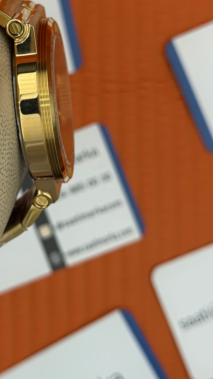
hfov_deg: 15.3
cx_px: 24
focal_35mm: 78
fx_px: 783
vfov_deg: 27.1
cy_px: 145
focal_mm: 6.76
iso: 64
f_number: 1.78
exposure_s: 1/855
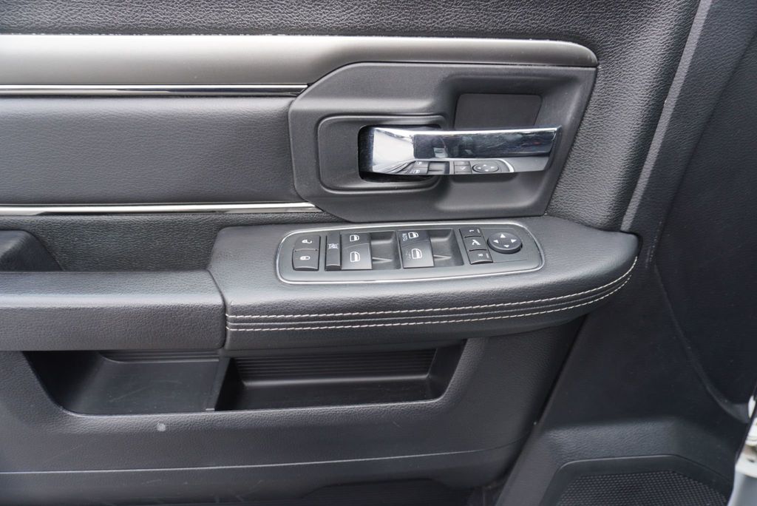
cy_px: 253
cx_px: 378
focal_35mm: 24
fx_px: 505
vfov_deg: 53.2
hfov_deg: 73.7
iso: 100
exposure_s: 1/60
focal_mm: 16
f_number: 4
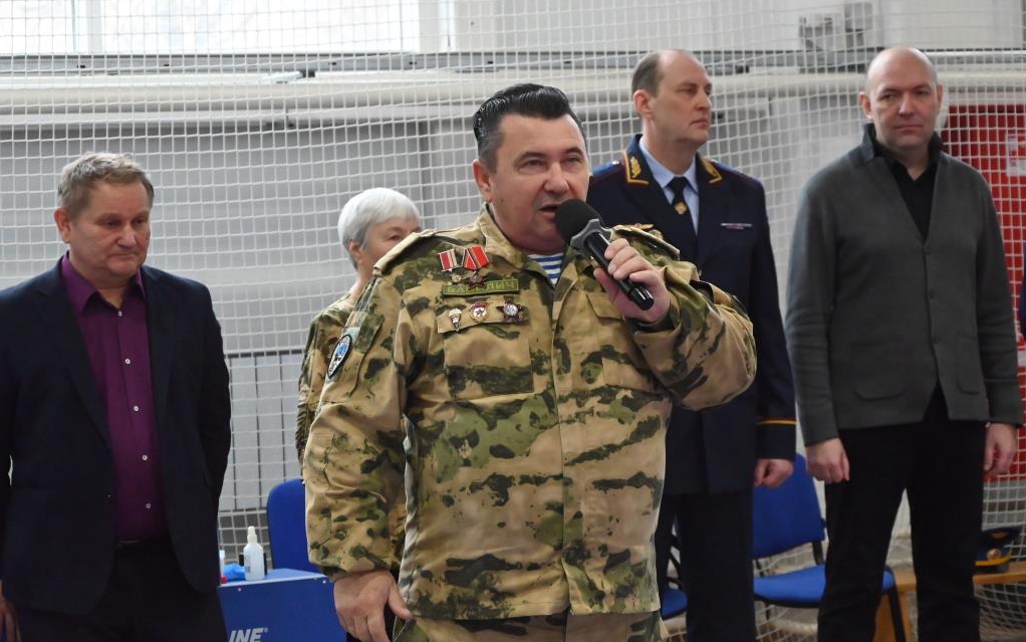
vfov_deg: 13.8
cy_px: 324
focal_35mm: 95
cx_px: 513
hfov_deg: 21.9
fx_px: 2657
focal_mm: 62
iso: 6400
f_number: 5.3
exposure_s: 1/320
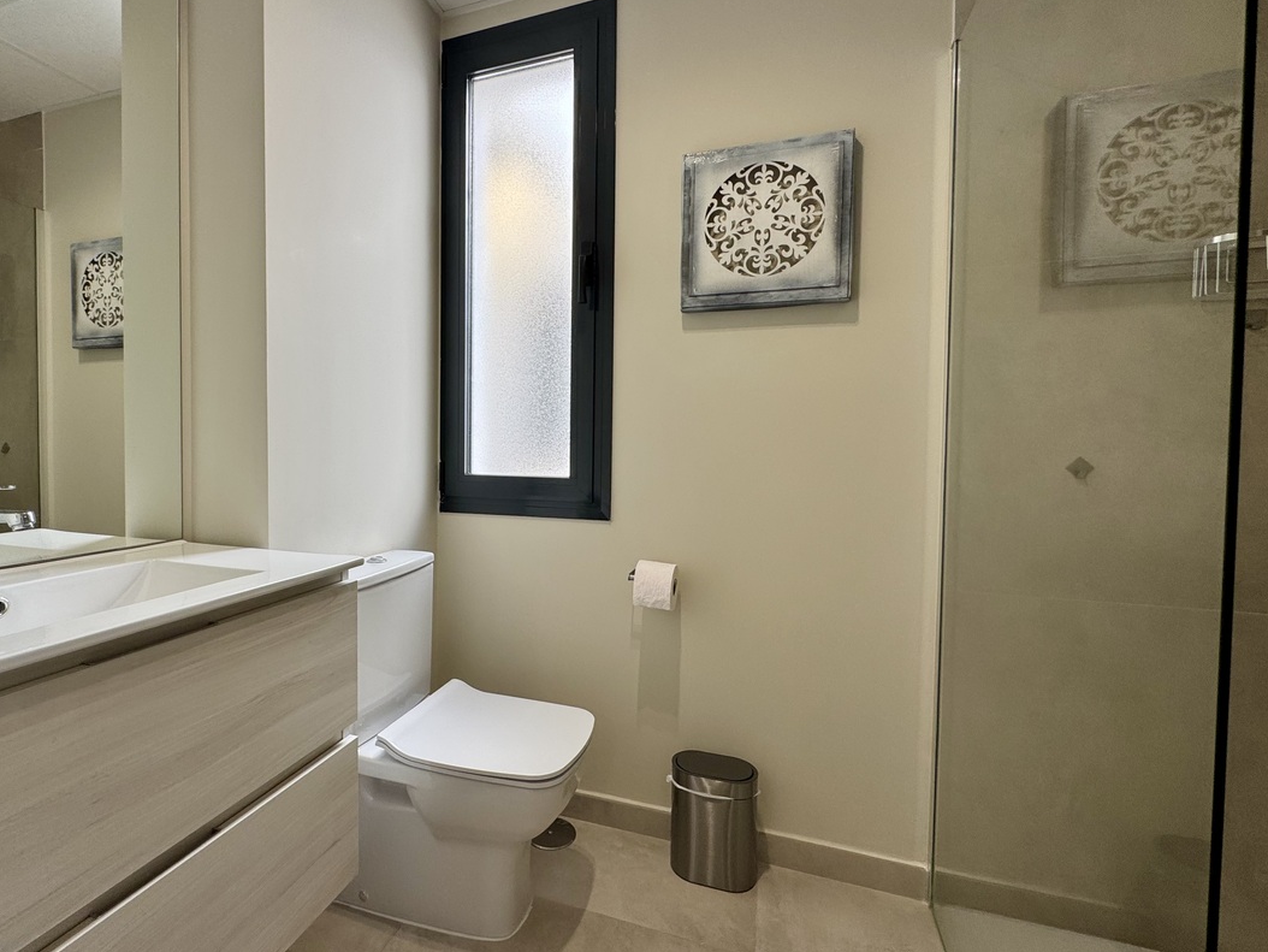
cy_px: 466
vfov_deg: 74.7
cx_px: 538
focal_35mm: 17
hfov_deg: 90.3
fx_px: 623
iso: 50
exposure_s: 1/99
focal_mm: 2.22
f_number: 2.2
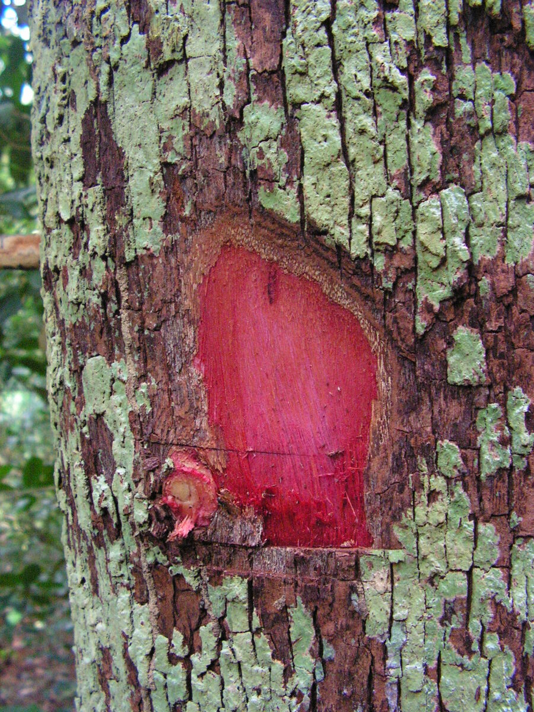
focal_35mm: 36
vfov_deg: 51.4
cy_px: 356
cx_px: 267
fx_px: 740
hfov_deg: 39.7
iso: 400
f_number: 3.2
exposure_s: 1/40
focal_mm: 6
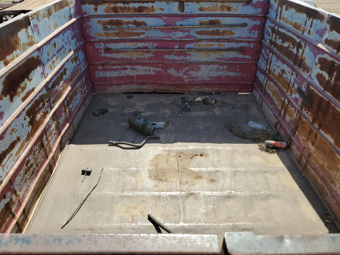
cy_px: 128
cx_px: 170
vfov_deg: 53.1
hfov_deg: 67.3
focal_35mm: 26
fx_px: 255
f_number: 1.5
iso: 50
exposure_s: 1/2500
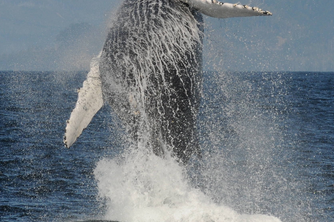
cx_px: 164
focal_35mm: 480
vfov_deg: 2.9
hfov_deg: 4.3
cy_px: 74
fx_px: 4448
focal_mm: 200
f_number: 11
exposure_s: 1/1000
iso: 400
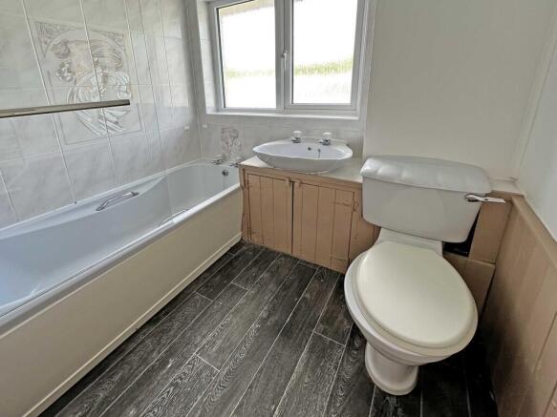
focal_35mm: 14
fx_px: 225
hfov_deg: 102.1
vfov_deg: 85.7
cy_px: 208
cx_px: 278
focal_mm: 2.22
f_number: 2.2
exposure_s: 1/99
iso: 64
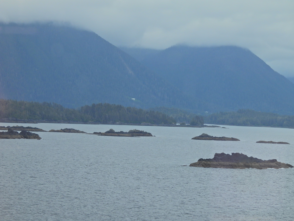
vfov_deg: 8.7
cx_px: 147
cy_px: 110
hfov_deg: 11.6
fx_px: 1444
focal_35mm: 170
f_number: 4.5
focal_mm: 30.3
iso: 100
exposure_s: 1/200
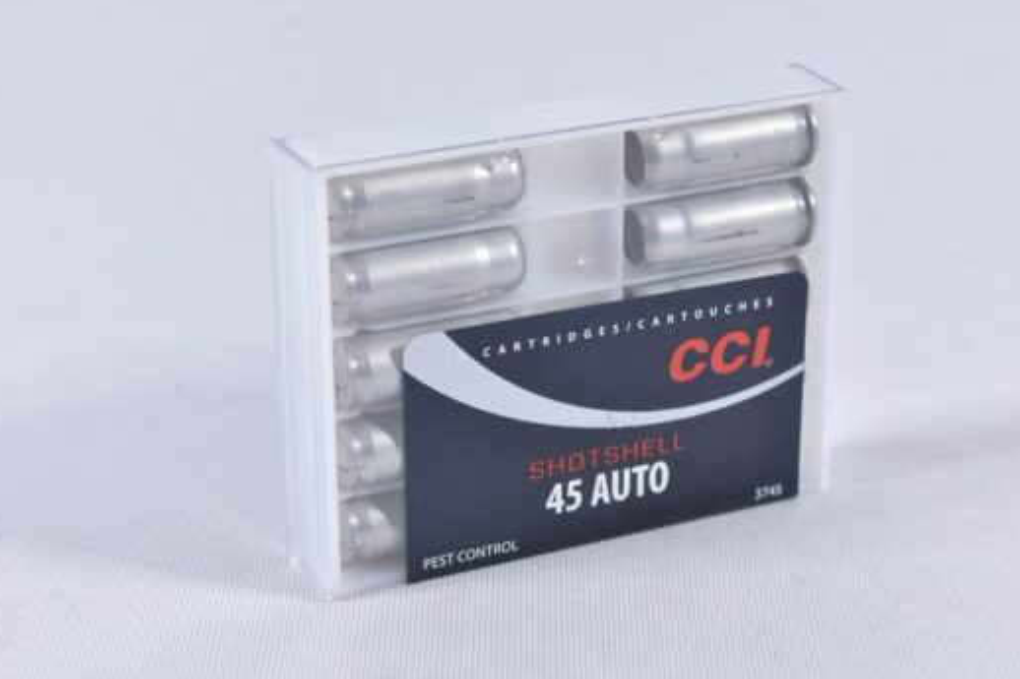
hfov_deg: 21.3
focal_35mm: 96
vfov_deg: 14.3
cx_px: 577
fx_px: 2707
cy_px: 352
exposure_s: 1/50
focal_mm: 55
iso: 640
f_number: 5.6
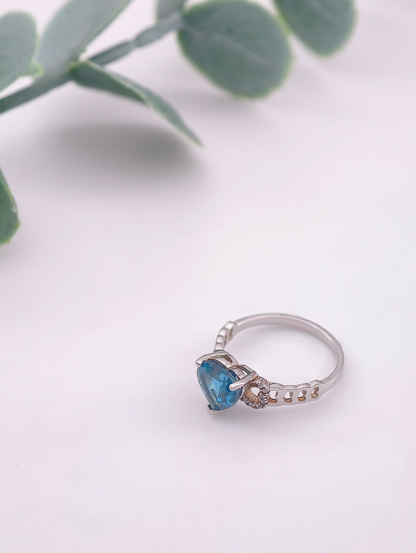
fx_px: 2078
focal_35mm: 130
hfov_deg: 11.4
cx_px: 208
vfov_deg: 15.1
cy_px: 276
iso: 125
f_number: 2.67
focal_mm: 22.48
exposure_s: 1/200
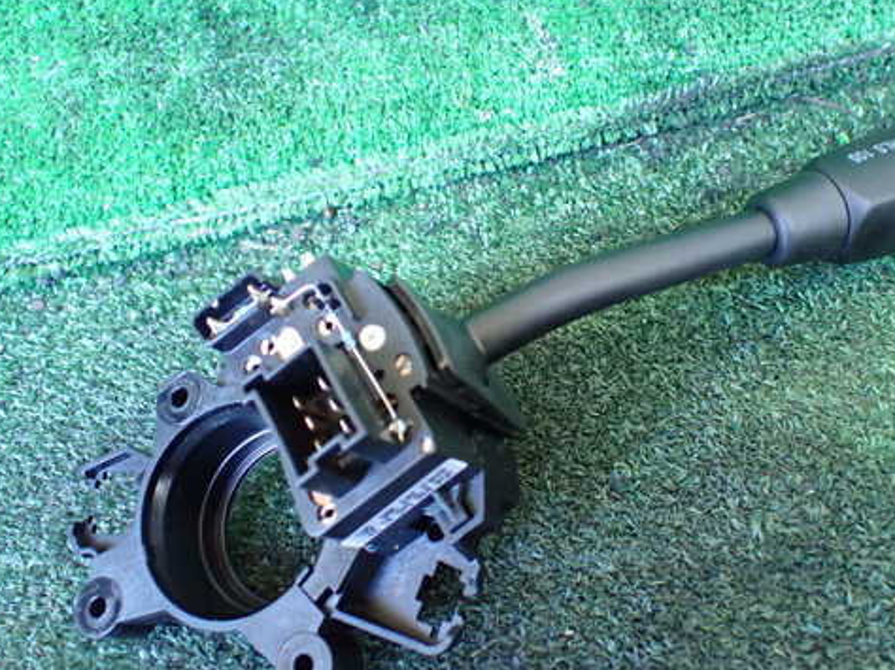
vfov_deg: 37.7
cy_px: 311
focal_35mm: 38
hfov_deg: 48.7
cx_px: 542
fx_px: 982
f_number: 2.3
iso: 1000
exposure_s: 1/30
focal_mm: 5.4
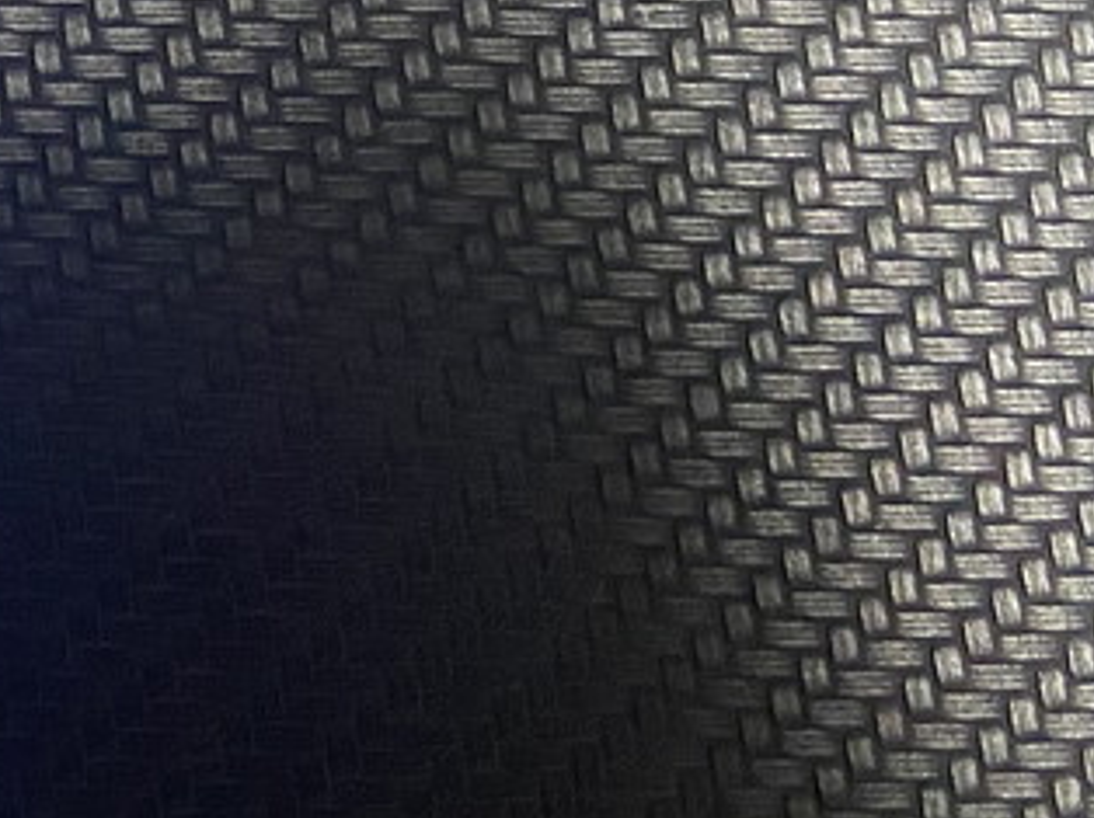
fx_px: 3347
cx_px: -888
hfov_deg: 15.8
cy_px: -66
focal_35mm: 106
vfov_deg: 13.7
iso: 250
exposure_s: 1/50
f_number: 1.8
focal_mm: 4.25
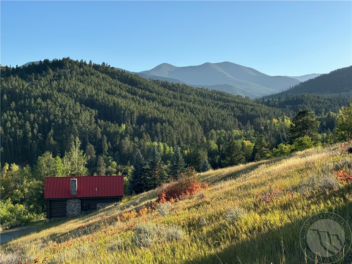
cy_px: 132
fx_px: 488
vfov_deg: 30.3
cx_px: 176
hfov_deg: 39.7
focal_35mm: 48
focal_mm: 6.76
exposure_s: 1/2331
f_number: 1.78
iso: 64
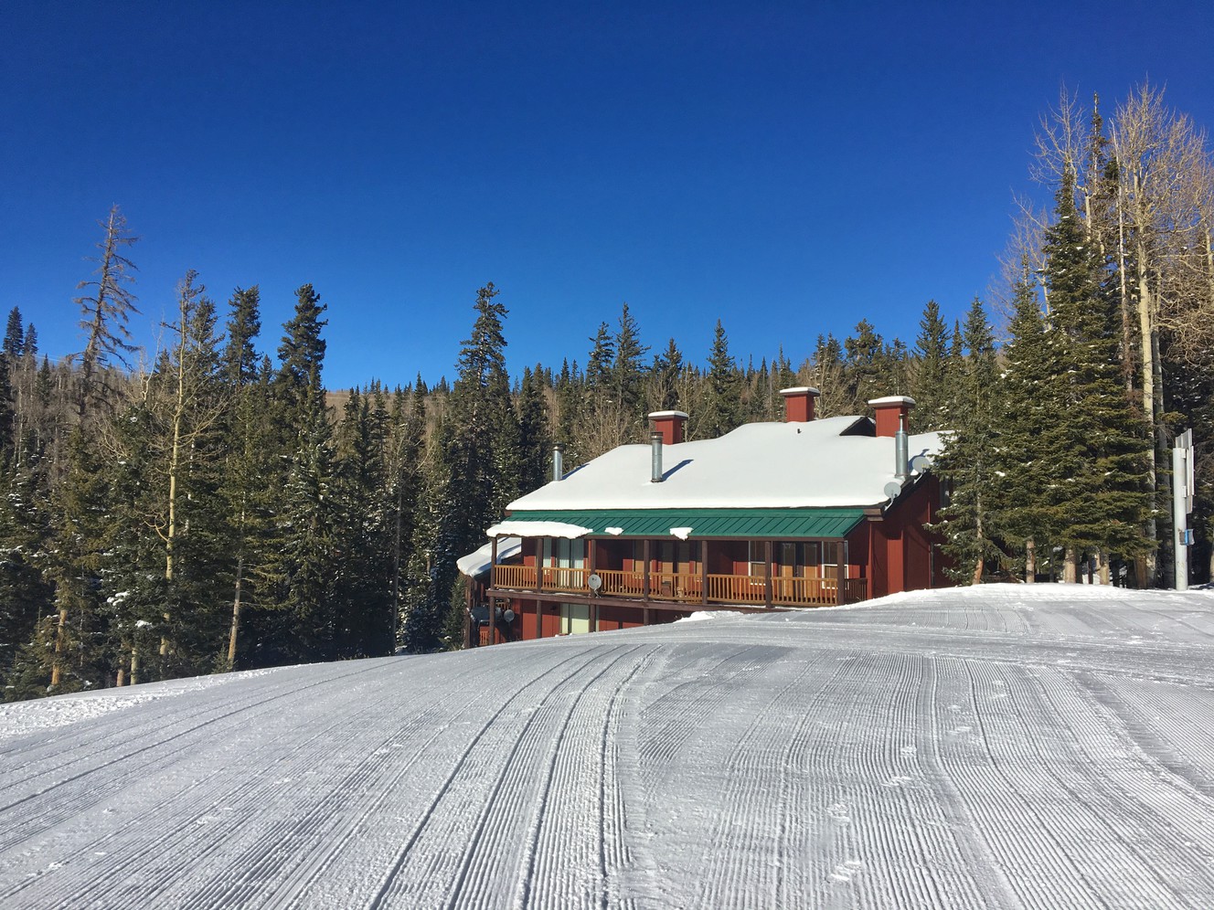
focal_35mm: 29
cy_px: 455
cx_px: 607
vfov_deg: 48.2
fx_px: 1017
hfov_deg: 61.7
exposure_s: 1/2959
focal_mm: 4.15
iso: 25
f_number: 2.2
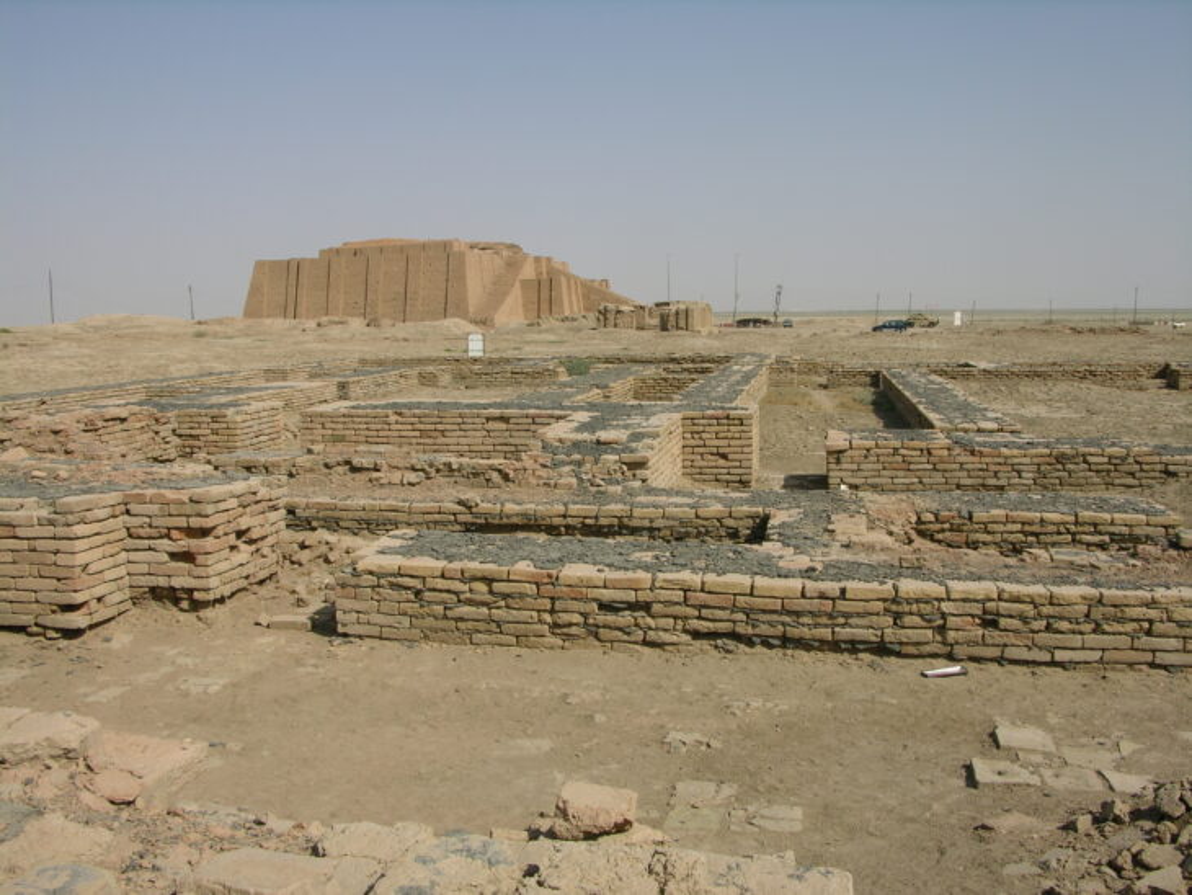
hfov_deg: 52.6
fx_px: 1206
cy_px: 448
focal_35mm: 35
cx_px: 596
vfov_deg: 40.7
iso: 50
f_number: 8
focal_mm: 8.9
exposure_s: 1/250
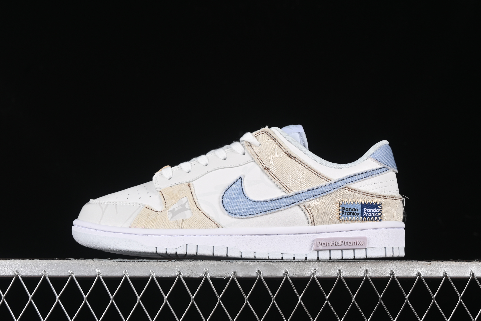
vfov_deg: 18.2
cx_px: 240
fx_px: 1002
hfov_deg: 27.0
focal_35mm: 75
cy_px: 160
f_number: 8
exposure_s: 1/80
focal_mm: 50
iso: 160
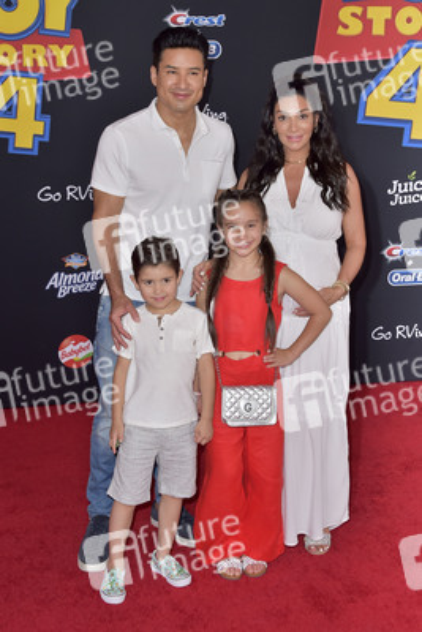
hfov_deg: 28.1
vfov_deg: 41.1
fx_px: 843
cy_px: 316
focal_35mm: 48
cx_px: 211
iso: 500
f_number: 7.1
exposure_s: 1/200
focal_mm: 48
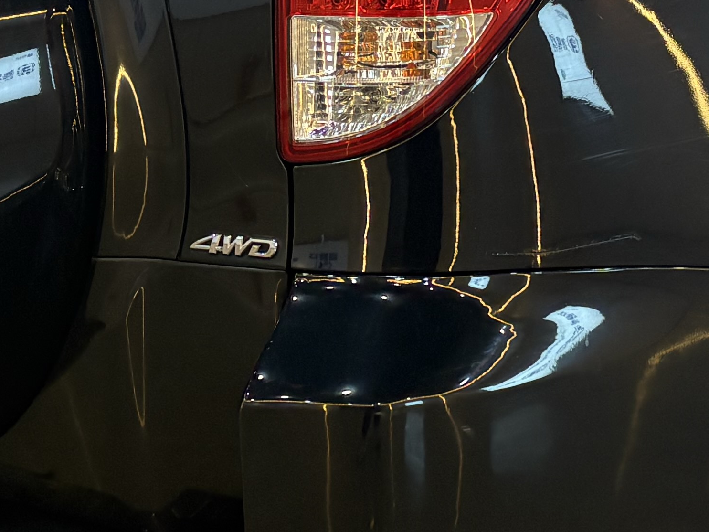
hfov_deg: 19.5
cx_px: 551
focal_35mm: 100
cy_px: 133
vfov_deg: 14.7
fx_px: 2048
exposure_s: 1/50
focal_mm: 5.96
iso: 200
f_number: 1.6
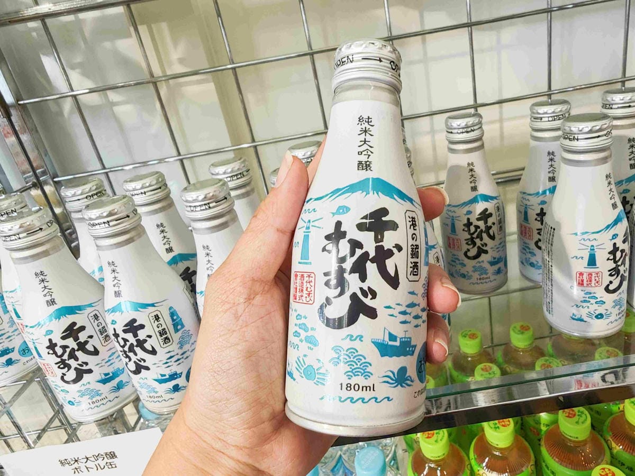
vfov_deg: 58.9
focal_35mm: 23
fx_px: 422
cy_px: 238
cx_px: 318
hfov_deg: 73.9
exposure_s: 1/120
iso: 125
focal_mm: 2.03
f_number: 1.8
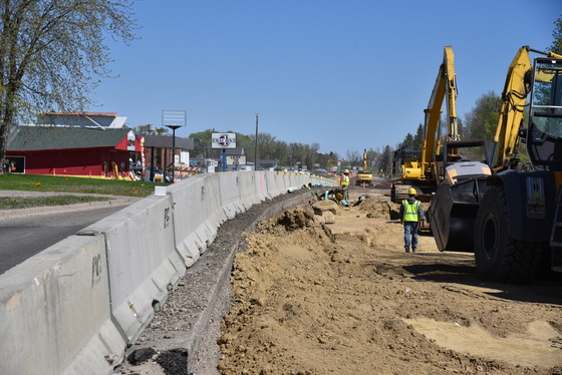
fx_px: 1171
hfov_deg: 27.0
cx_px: 281
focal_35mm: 75
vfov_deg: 18.2
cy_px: 188
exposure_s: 1/1000
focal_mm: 75
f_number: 8
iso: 200
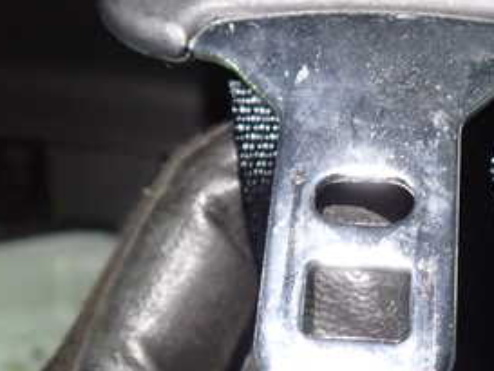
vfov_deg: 22.2
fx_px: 942
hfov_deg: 29.1
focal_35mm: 66
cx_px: 347
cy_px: 143
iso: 640
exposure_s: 1/30
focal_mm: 5.4
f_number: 2.3
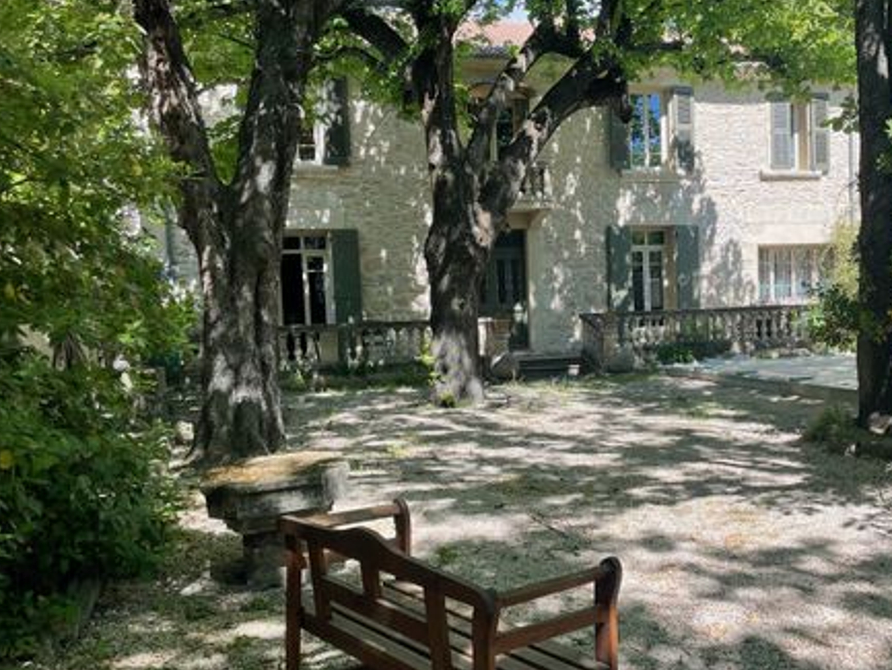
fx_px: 928
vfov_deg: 39.6
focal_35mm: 36
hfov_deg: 50.5
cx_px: 585
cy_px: 377
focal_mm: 4.2
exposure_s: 1/734
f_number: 1.6
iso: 32
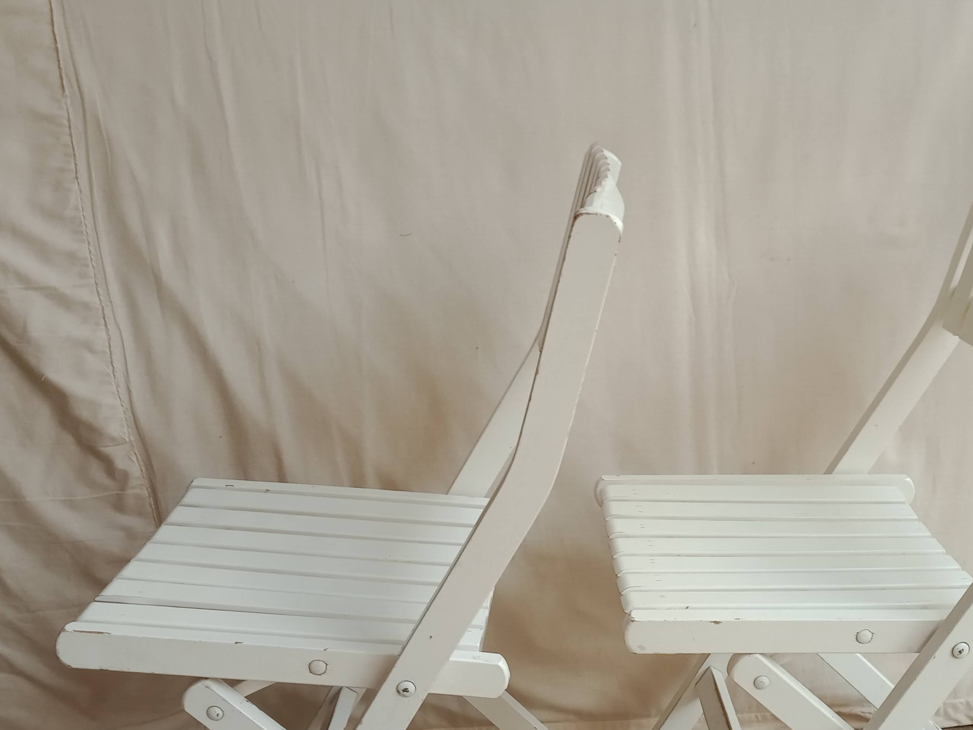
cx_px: 643
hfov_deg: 43.3
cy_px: 546
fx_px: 1209
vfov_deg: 33.0
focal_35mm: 43
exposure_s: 1/100
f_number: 2
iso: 131
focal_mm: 3.54
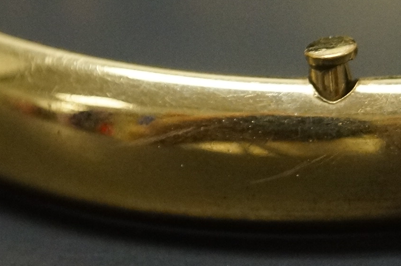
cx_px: 303
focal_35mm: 217
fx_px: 2413
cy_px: 60
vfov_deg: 6.3
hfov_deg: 9.5
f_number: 5.6
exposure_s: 1/80
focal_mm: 50
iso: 2000
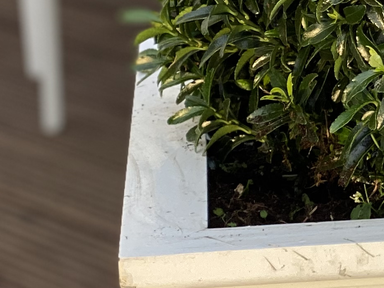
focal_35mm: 226
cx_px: 725
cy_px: -121
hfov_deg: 8.4
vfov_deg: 6.5
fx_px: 2507
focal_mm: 6
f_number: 2
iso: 32
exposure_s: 1/122
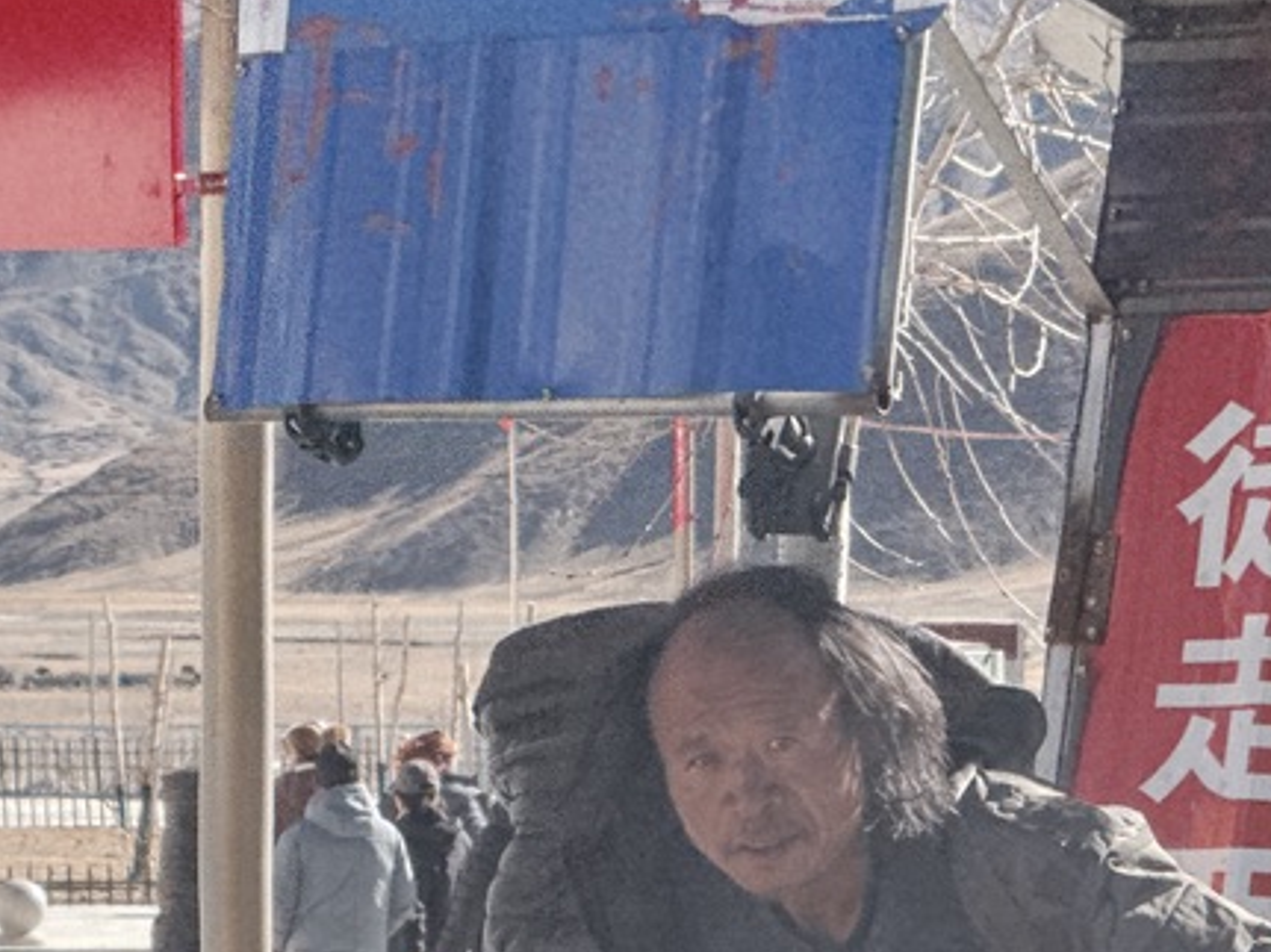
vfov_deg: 5.2
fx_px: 10461
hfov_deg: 6.9
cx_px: 260
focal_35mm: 285
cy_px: 1023
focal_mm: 15.66
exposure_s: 1/707
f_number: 2.8
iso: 50
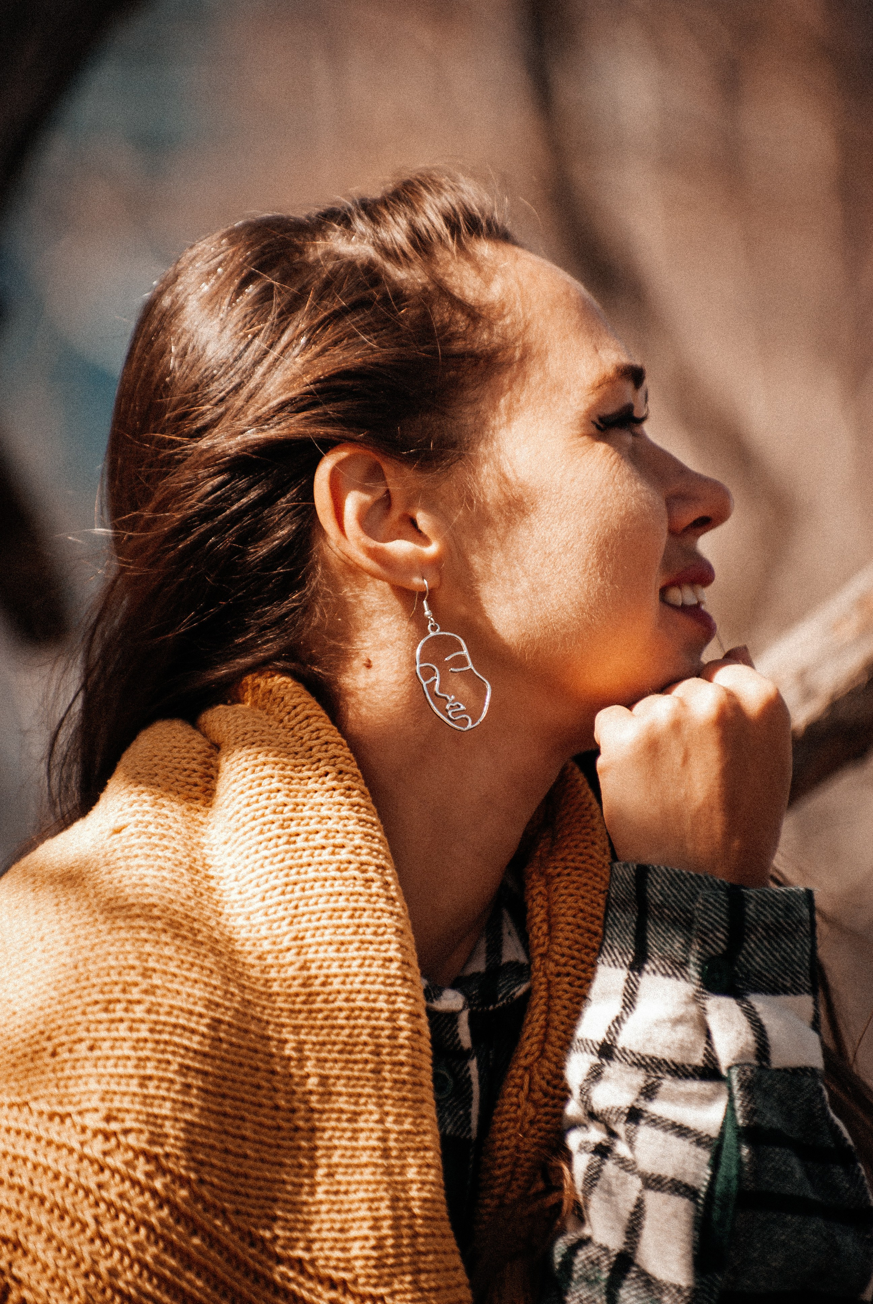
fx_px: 7344
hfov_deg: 6.8
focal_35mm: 202
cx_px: 436
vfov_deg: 10.1
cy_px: 652
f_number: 2.8
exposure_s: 1/1000
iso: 100
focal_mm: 135
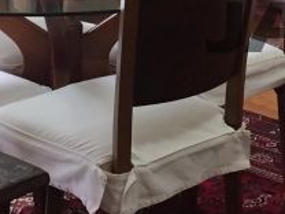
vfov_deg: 10.1
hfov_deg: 13.5
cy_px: -100
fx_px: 1177
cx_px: 329
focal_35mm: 143
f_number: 2.2
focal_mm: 4.15
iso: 125
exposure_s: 1/30
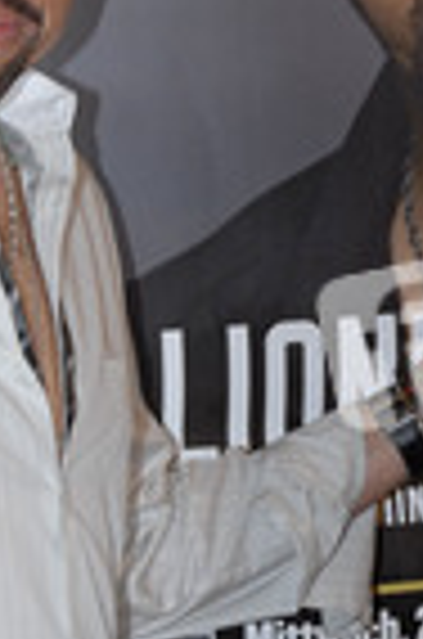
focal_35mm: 246
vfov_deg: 8.4
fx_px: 4357
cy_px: 99
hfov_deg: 5.6
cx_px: 144
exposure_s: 1/80
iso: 400
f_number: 5.6
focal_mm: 58
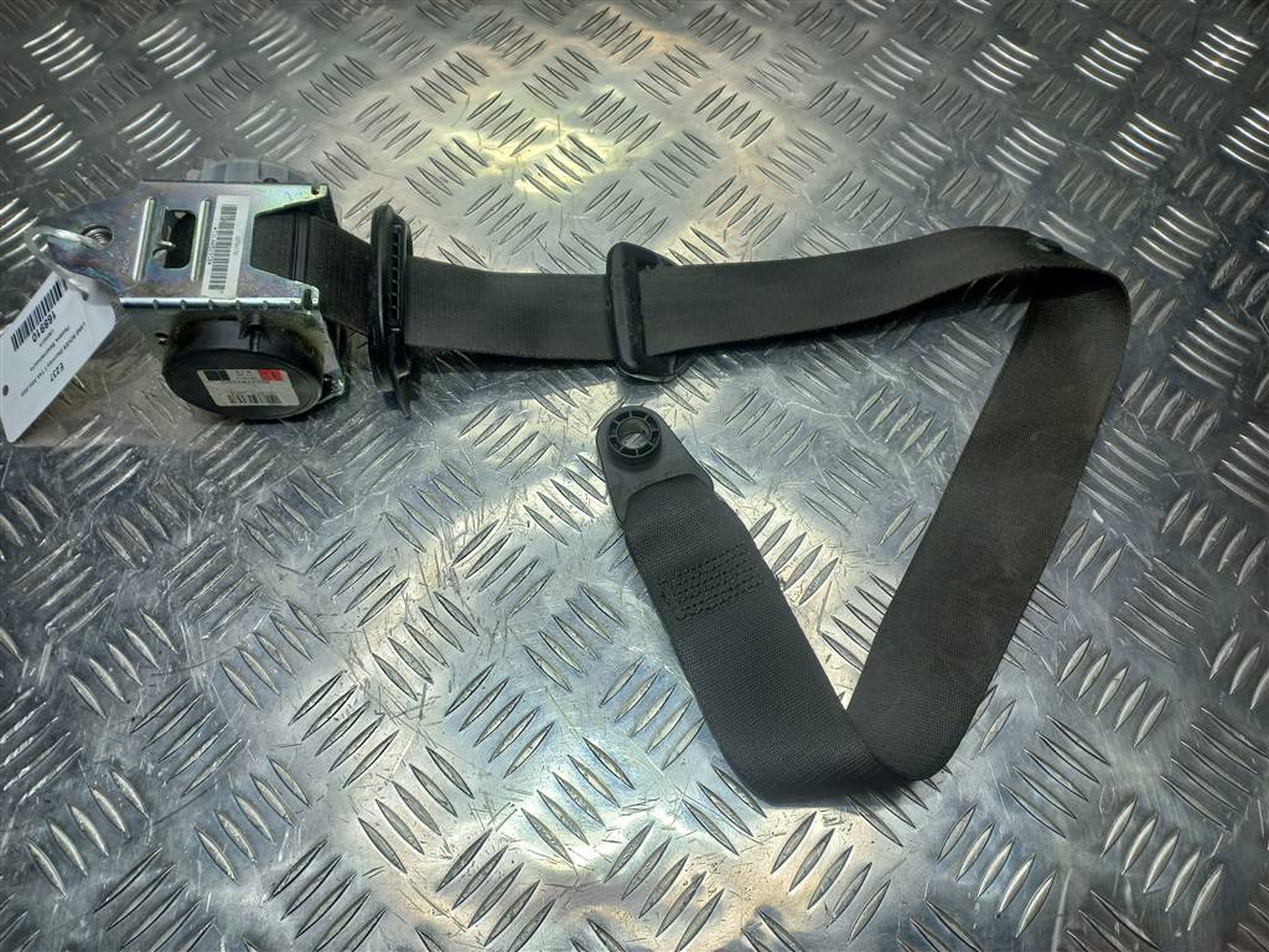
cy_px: 476
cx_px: 634
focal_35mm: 25
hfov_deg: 69.4
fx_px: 916
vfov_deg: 54.9
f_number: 1.8
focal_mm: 4.6
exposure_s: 1/100
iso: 25
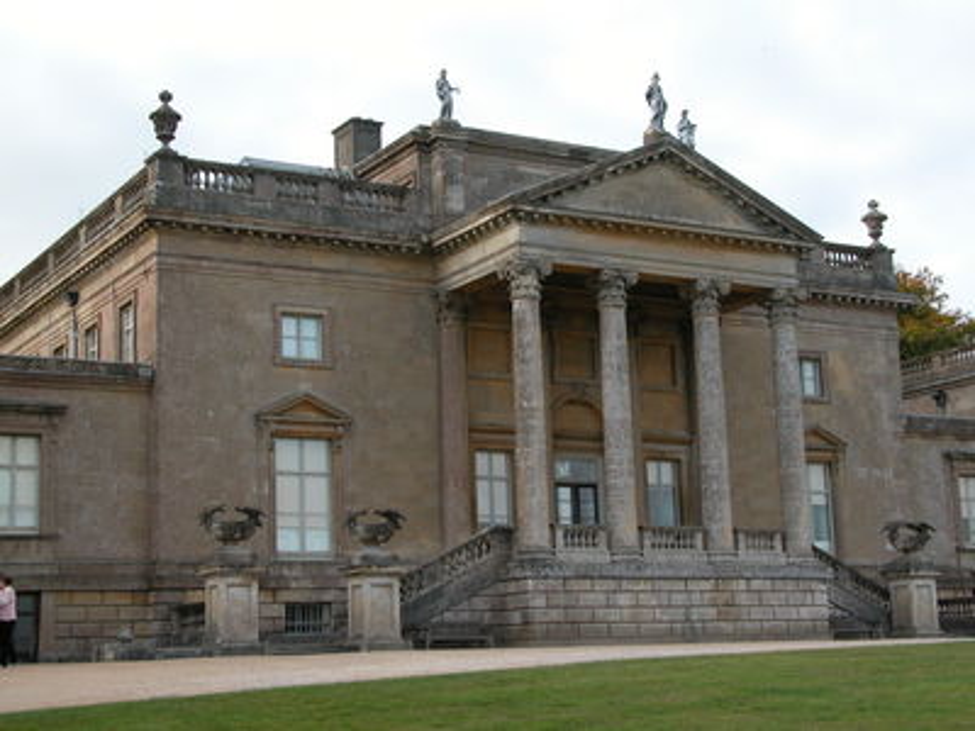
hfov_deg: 31.2
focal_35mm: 62
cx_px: 488
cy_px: 366
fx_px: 1746
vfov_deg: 23.7
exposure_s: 1/170
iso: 100
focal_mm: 15.7
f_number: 4.5
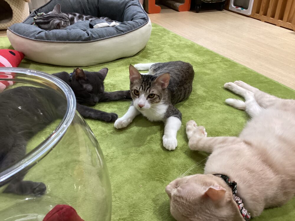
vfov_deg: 45.4
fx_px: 264
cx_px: 148
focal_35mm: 31
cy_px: 110
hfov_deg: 58.4
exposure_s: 1/50
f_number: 2.4
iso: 250
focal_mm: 3.3
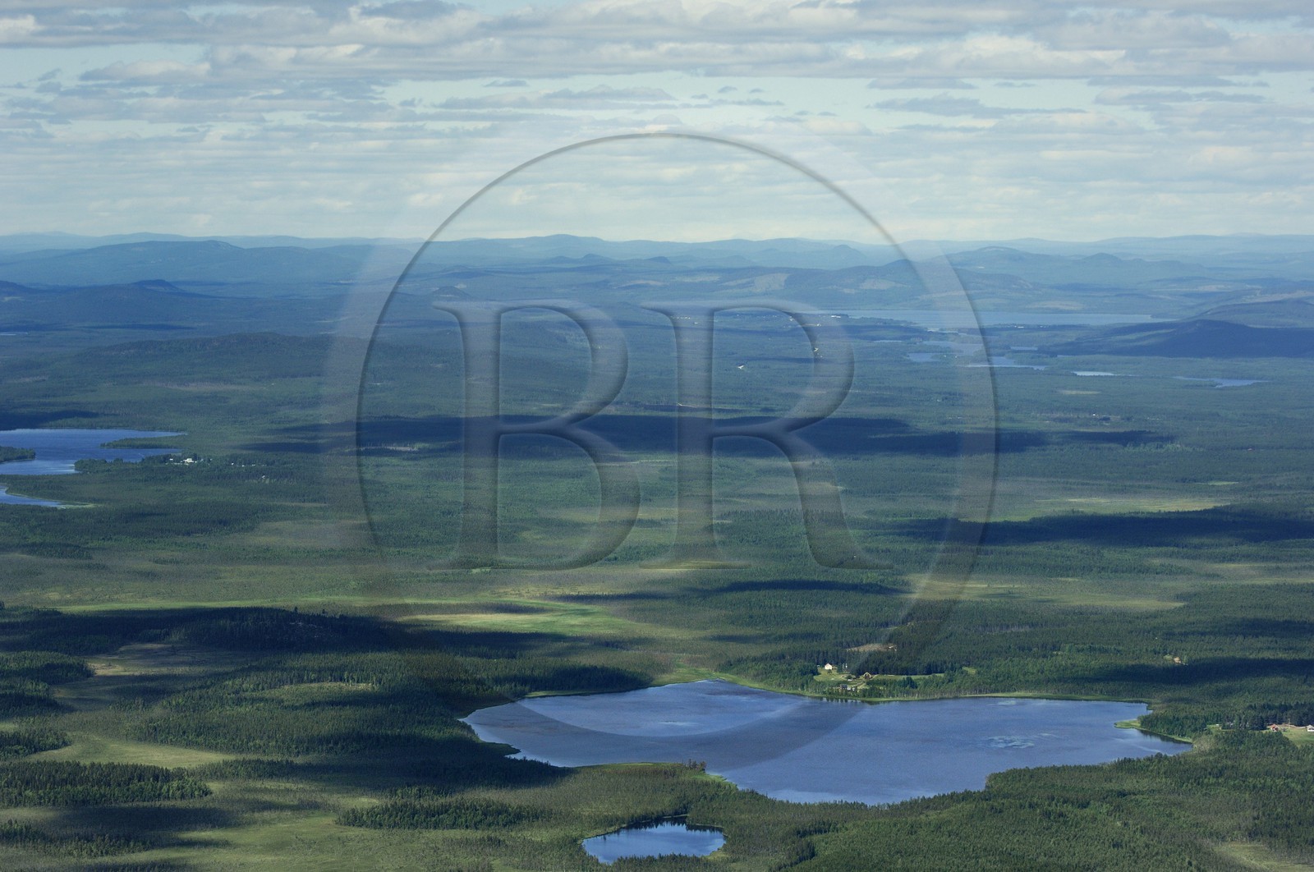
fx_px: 5194
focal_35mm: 142
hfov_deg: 14.4
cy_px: 436
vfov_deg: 9.6
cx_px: 657
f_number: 4
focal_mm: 95
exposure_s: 1/3200
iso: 200
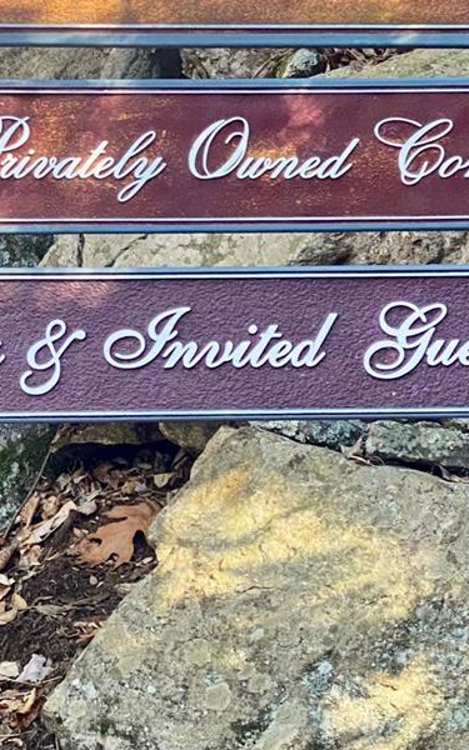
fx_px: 2884
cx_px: 287
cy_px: 308
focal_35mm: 141
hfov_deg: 9.3
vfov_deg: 14.8
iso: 100
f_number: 2
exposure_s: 1/121
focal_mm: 6
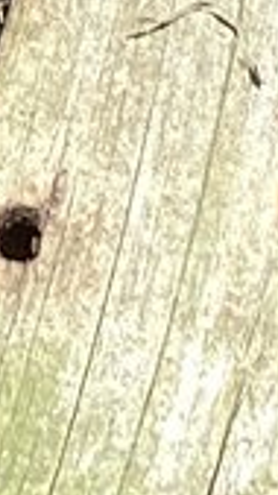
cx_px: -215
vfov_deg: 6.3
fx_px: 3973
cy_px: -1164
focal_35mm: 303
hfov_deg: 4.0
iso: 25
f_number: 2.4
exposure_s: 1/515
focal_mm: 3.3
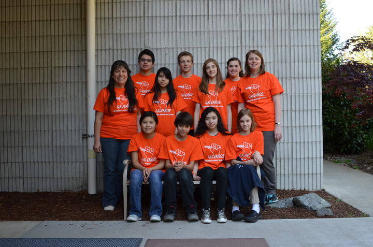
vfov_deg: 39.8
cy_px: 124
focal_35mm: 33
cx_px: 186
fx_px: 341
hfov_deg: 57.3
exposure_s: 1/60
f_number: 8
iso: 400
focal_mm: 22
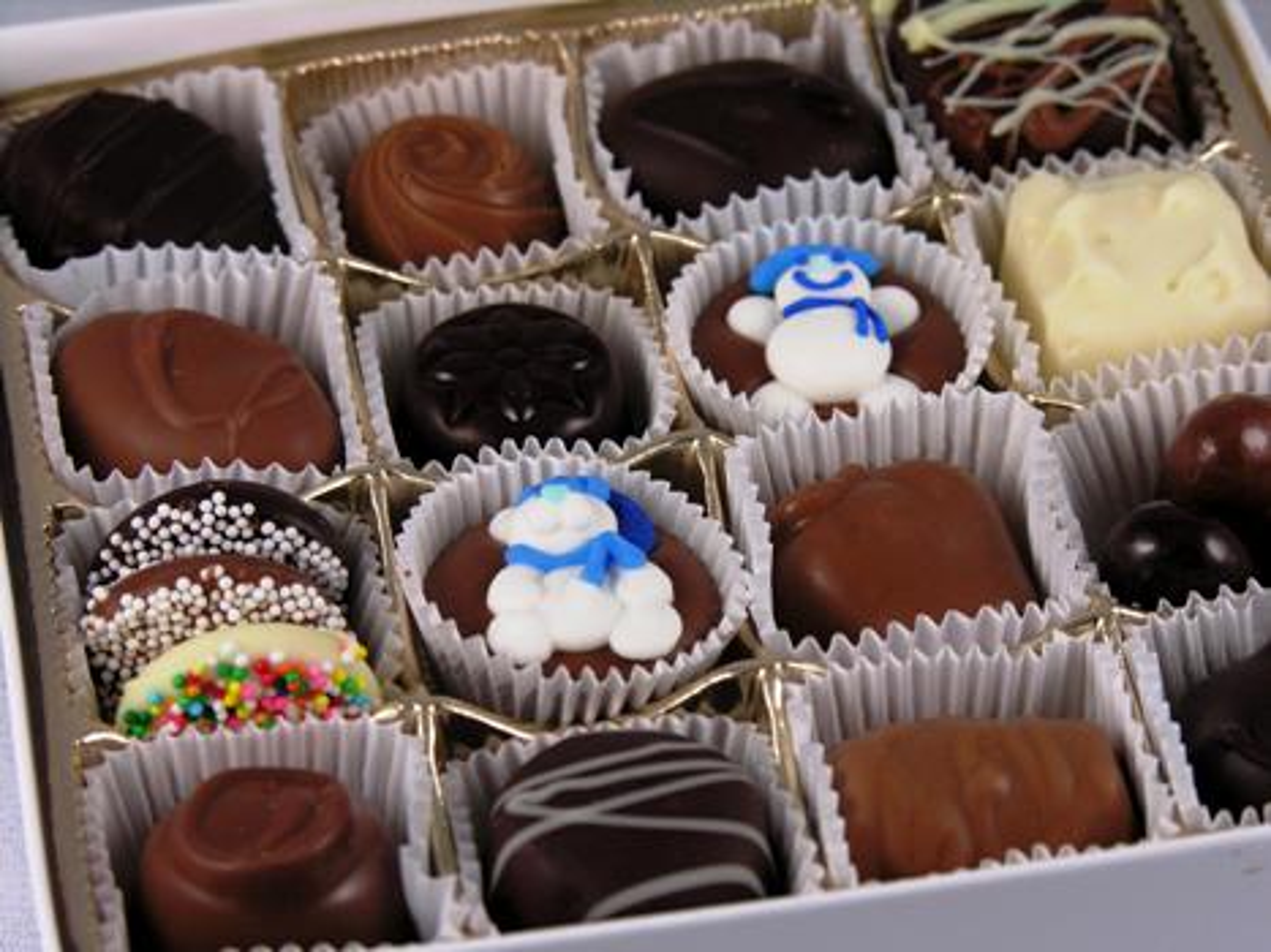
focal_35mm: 127
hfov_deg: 15.5
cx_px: 636
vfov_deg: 11.7
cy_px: 476
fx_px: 4662
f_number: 4.8
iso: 50
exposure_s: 1/28
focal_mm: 32.4
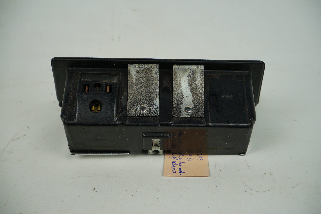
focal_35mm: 42
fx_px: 374
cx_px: 160
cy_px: 107
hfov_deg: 46.4
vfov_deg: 31.9
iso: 200
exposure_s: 1/200
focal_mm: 42
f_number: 9
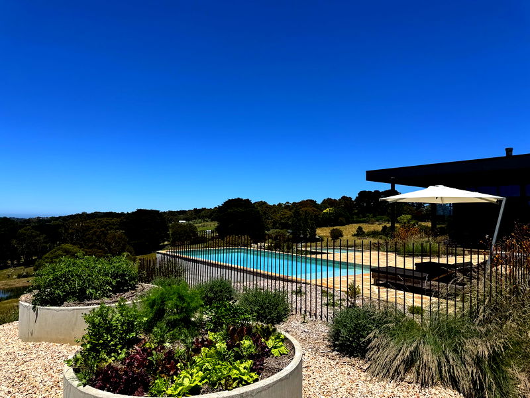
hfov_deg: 71.6
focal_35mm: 24
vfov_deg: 56.8
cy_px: 199
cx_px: 265
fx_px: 367
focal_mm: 6.76
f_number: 1.78
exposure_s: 1/6410
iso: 80
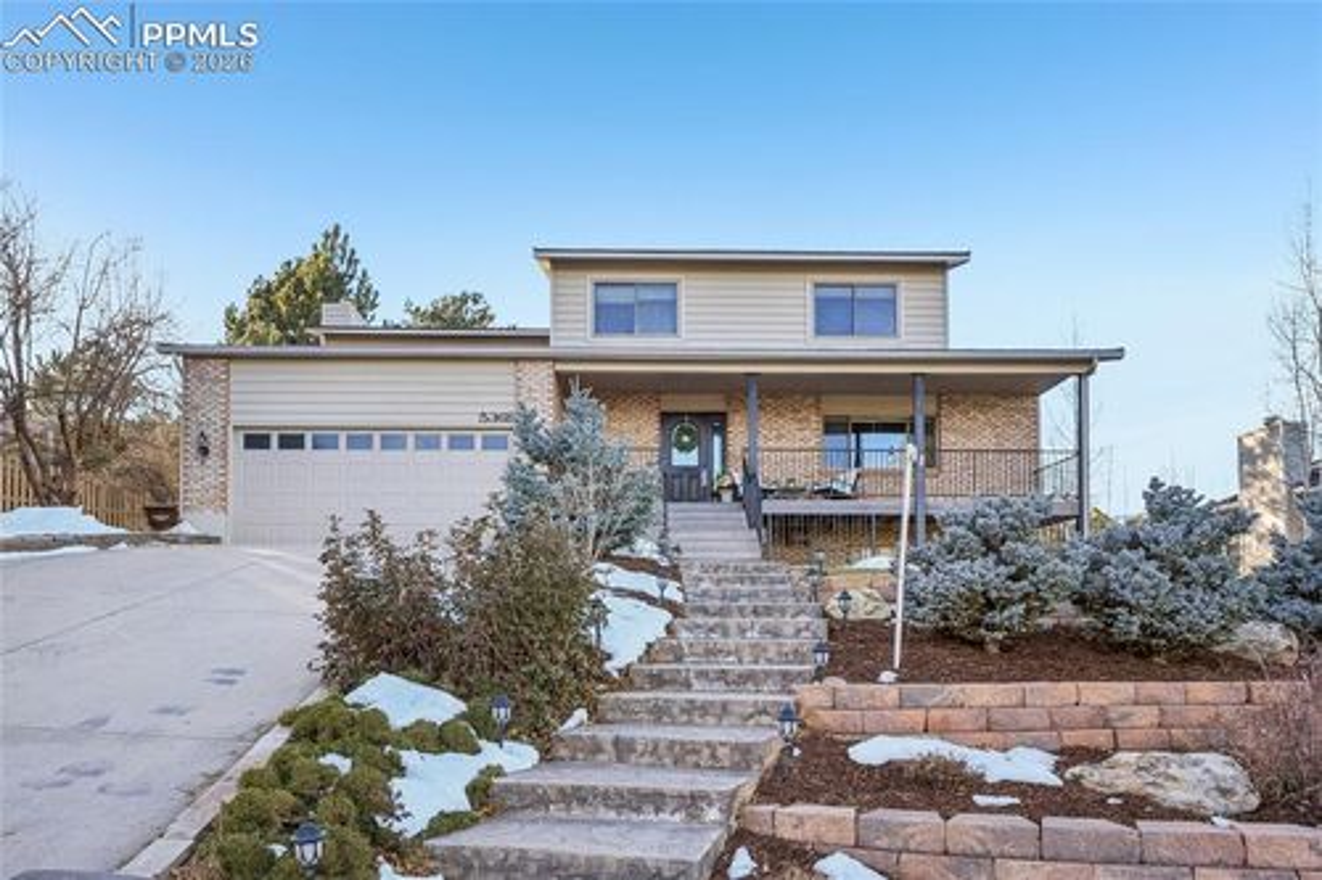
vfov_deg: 55.5
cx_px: 661
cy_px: 440
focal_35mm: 23
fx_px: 837
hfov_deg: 76.6
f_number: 8
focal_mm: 15.2
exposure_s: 1/250
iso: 800
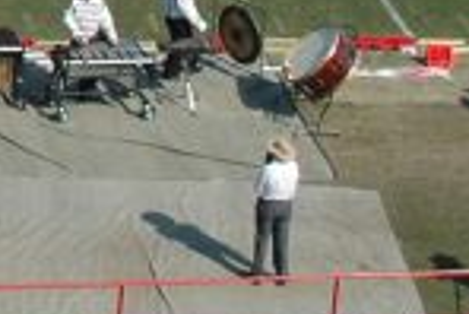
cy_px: -285
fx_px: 2699
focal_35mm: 207
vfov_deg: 6.5
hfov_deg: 9.4
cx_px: -434
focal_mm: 20
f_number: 10
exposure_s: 1/400
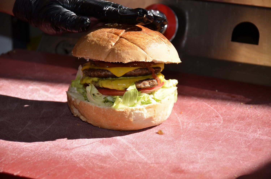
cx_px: 136
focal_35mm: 135
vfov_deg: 10.1
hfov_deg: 15.2
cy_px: 90
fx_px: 1014
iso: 100
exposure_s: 1/250
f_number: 5.3
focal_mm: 90
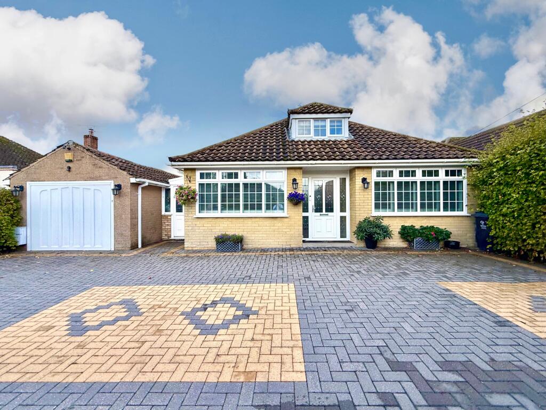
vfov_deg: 85.7
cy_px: 205
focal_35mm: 14
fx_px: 221
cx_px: 273
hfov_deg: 102.1
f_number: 2.2
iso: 64
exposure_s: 1/383
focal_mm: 2.22
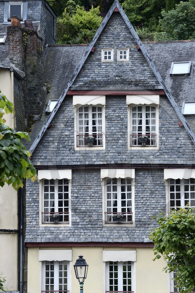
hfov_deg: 8.0
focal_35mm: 172
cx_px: 120
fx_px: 1399
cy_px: 158
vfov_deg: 12.0
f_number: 11
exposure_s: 1/200
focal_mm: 135
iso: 400
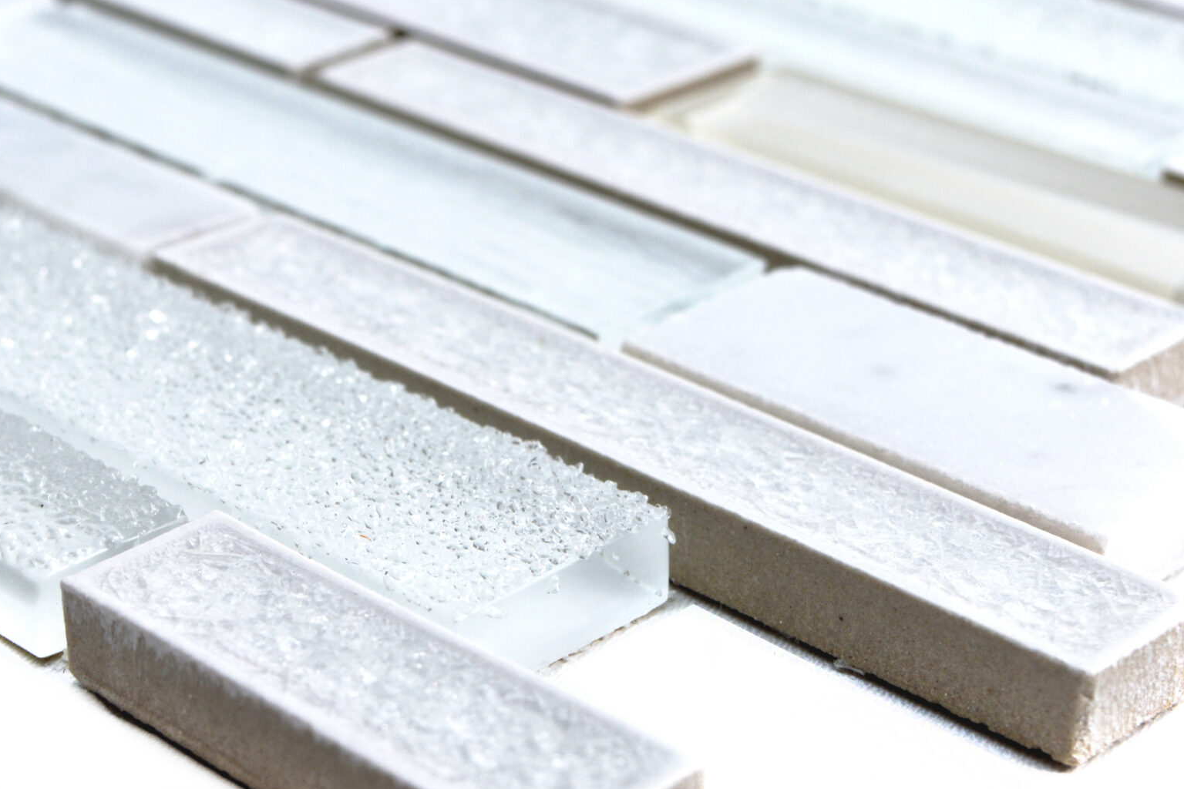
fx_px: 2960
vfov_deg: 15.1
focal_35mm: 90
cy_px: 550
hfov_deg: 22.6
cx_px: 494
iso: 110
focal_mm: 36
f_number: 8
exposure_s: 1/60
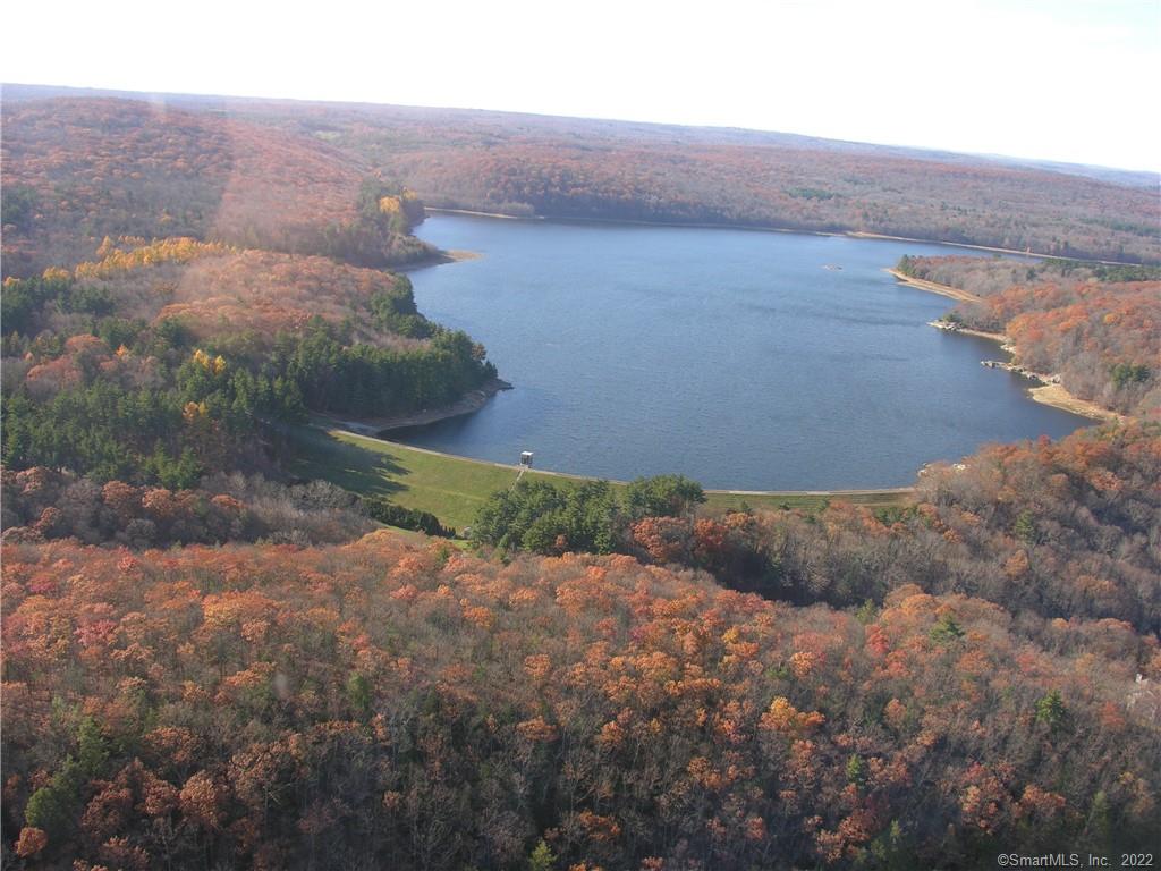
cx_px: 580
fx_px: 1174
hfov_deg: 52.6
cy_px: 436
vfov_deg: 40.7
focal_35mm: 35
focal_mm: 8.9
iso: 50
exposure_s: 1/111
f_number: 4.5
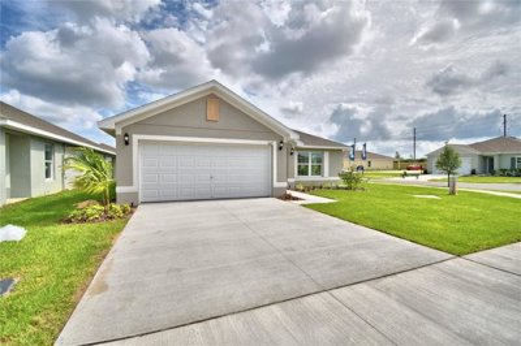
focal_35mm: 15
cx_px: 260
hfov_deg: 100.4
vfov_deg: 77.2
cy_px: 173
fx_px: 217
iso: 100
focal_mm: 10
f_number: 4.5
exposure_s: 1/2500
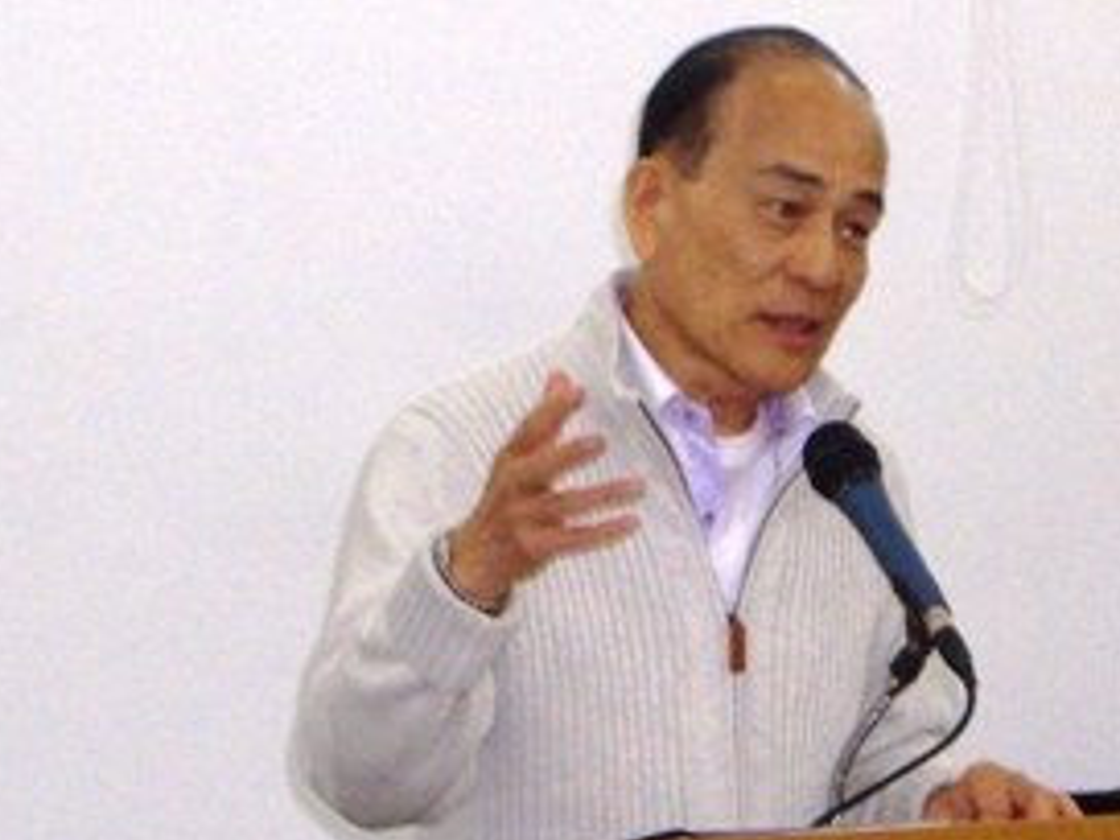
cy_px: 457
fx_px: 6697
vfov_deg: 7.2
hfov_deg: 9.6
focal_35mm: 207
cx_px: 692
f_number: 4.4
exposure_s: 1/60
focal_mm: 14.6
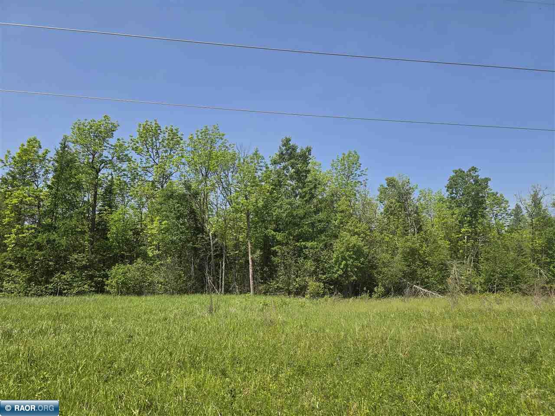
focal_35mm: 23
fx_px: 369
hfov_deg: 73.9
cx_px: 278
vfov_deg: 58.9
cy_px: 208
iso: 12
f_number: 1.7
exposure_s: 1/937
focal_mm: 6.3
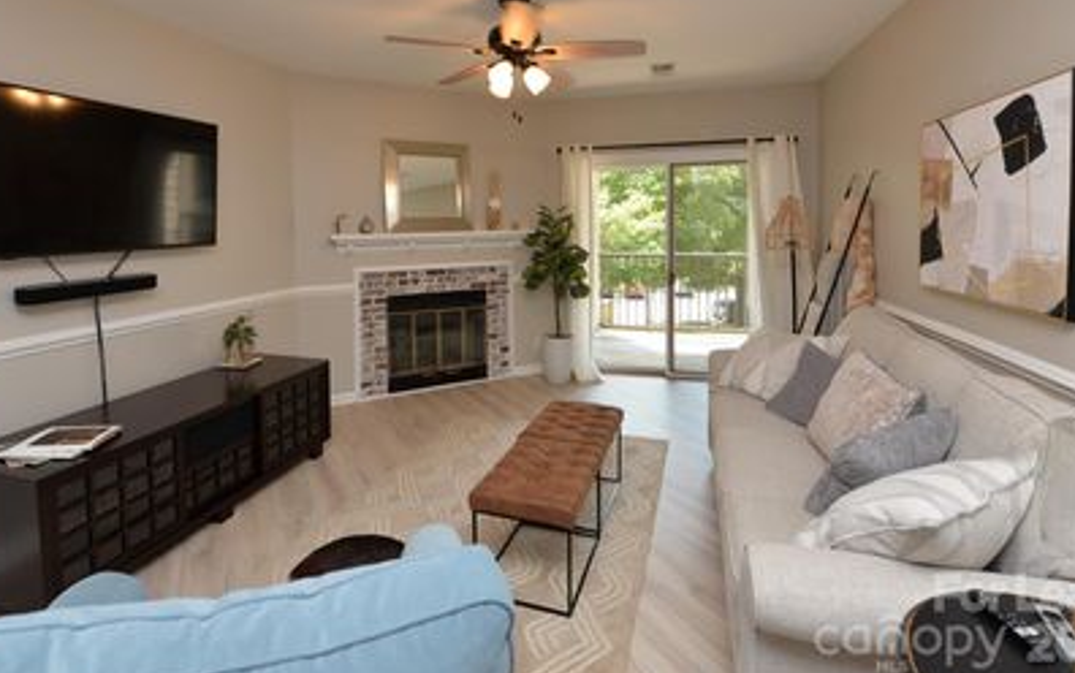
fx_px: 528
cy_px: 246
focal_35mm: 18
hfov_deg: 91.0
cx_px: 510
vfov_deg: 64.0
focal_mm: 14
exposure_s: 1/80
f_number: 4.5
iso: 200
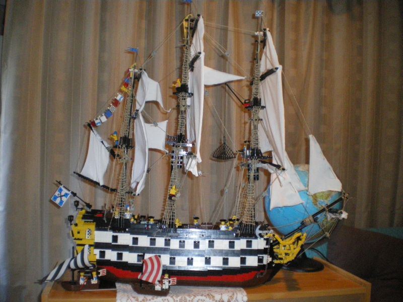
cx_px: 202
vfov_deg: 39.7
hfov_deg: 51.4
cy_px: 151
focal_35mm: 36
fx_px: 419
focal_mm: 6.3
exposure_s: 1/50
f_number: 3.1
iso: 800
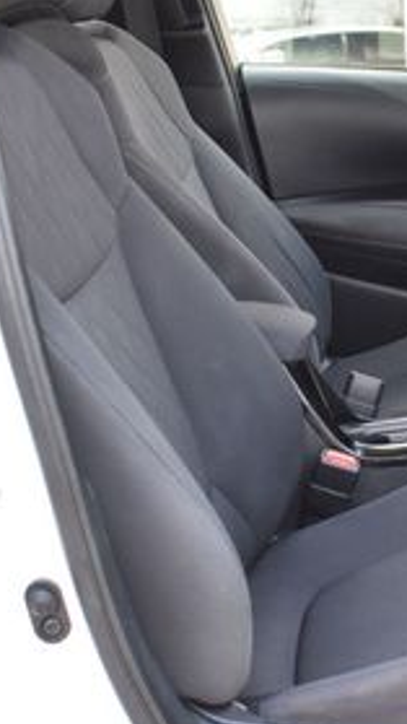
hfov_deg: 15.8
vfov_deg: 29.3
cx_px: 547
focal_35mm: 72
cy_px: 376
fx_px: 1381
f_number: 5.6
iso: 450
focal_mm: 20
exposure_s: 1/125
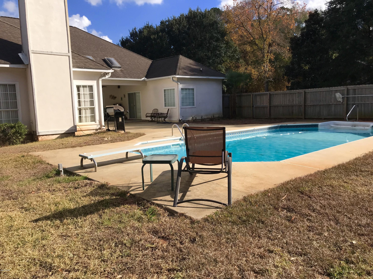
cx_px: 186
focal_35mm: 28
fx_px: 302
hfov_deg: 63.4
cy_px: 140
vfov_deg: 49.7
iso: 20
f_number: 1.8
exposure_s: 1/2128
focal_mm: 3.99
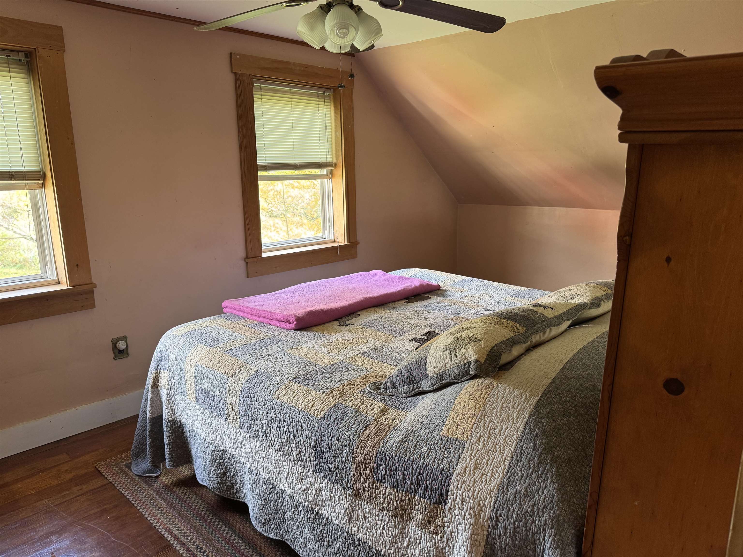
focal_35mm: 24
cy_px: 278
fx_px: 515
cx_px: 372
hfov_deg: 71.6
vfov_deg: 56.8
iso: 200
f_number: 1.78
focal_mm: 6.76
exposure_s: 1/60
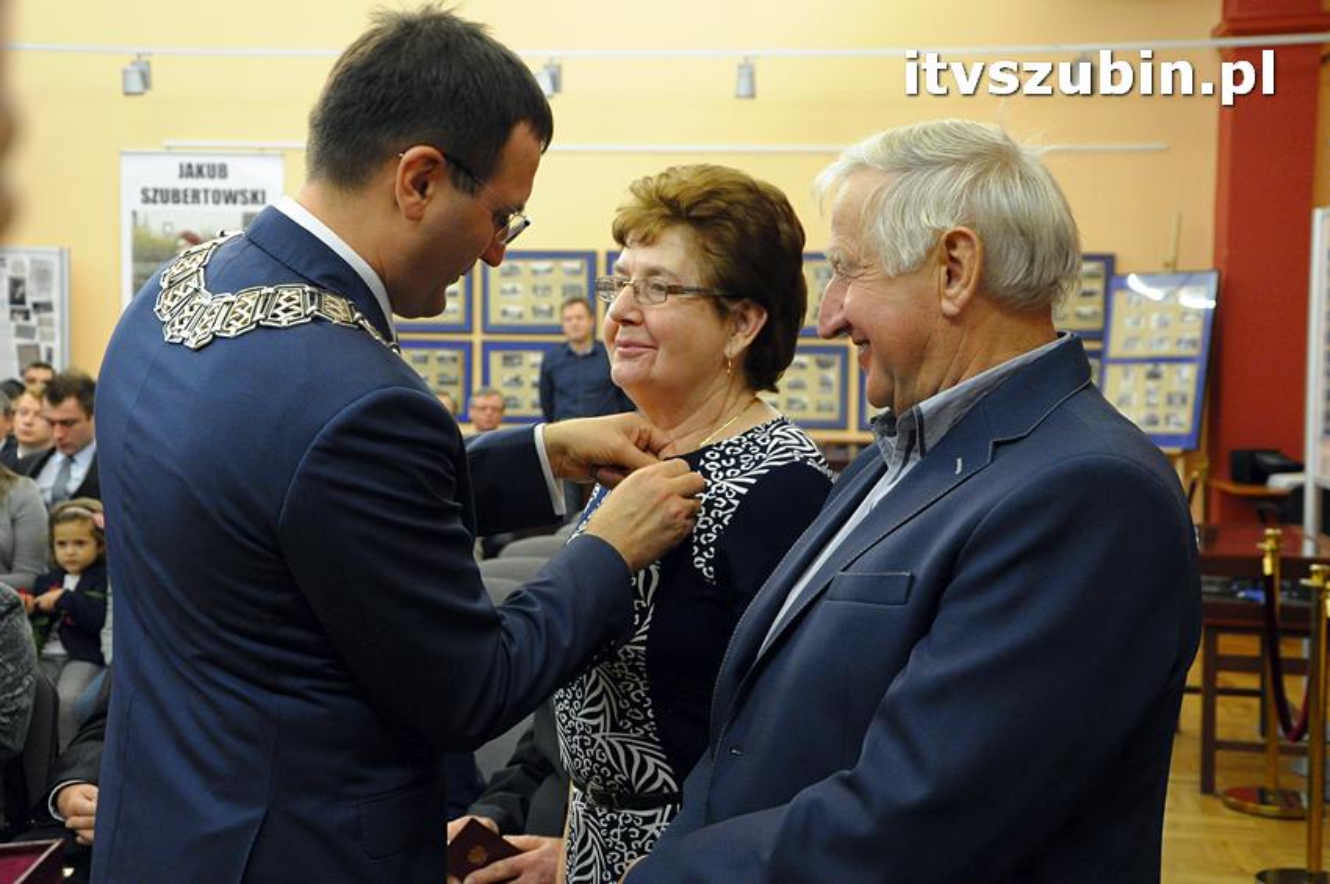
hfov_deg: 35.1
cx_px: 665
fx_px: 2104
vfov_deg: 23.7
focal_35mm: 57
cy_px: 442
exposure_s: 1/80
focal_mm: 38
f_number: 5.6
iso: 2500
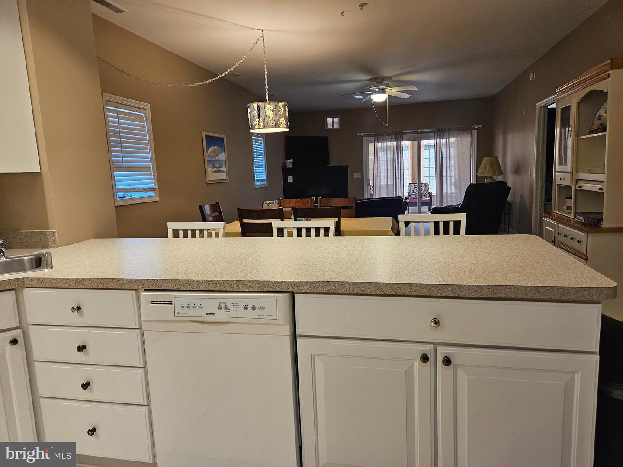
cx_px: 312
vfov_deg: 58.9
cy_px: 234
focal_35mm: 23
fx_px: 414
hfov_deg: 73.9
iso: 200
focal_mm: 5.4
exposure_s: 1/120
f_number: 1.8
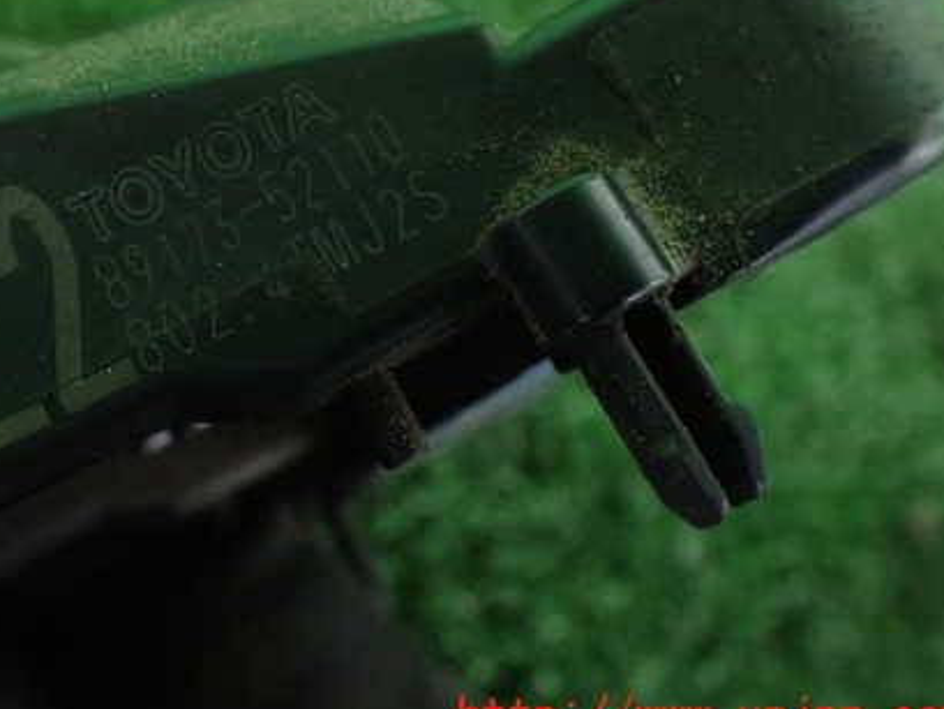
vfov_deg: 32.6
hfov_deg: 42.1
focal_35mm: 44
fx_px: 1200
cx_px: 286
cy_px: 229
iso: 1250
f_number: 2.3
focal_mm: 5.4
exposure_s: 1/30
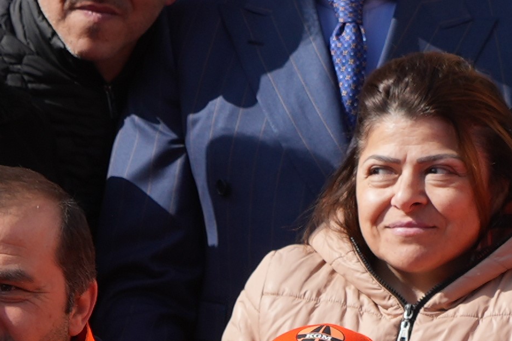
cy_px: 383
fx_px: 4778
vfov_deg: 4.1
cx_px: 459
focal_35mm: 336
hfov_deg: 6.1
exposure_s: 1/1250
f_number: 4
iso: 100
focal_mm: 45
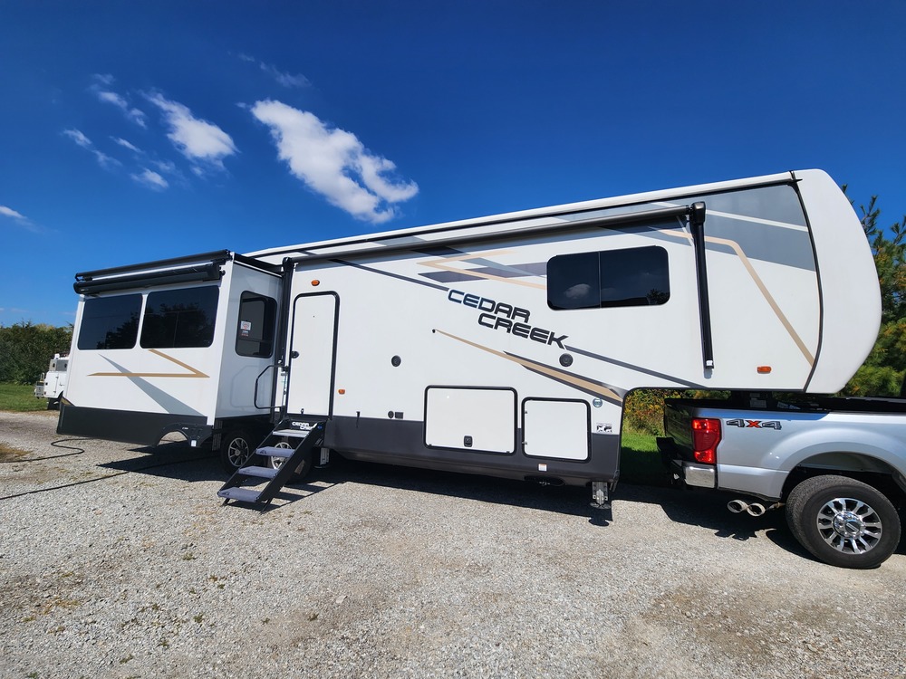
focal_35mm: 13
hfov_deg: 106.2
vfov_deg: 89.9
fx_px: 340
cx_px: 453
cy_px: 340
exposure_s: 1/3354
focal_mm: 2.2
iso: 50
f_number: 2.2
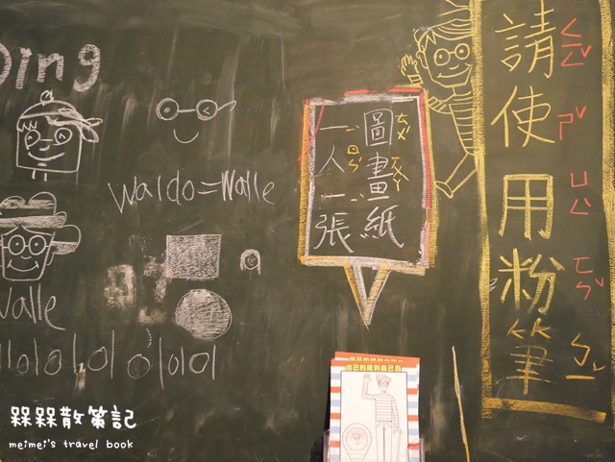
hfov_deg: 51.3
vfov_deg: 39.7
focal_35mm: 36
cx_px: 308
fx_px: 640
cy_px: 231
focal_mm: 18
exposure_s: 1/15
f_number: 4
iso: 3200
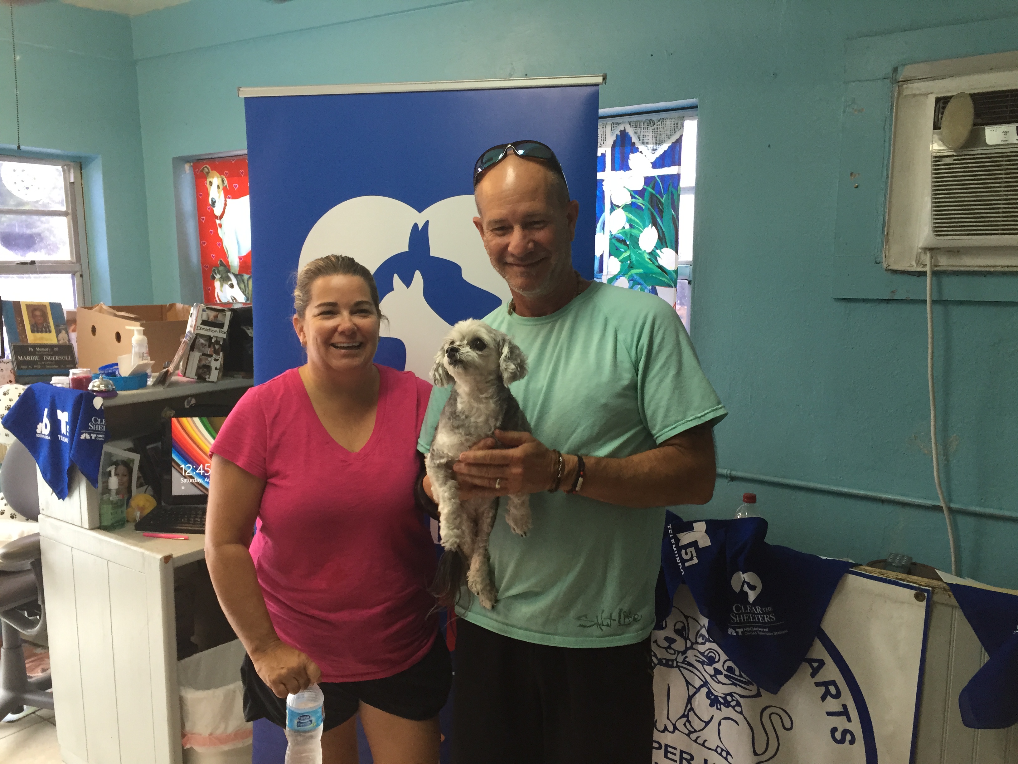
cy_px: 382
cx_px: 509
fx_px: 853
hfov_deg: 61.7
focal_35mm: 29
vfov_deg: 48.2
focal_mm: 4.15
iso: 100
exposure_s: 1/30
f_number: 2.2
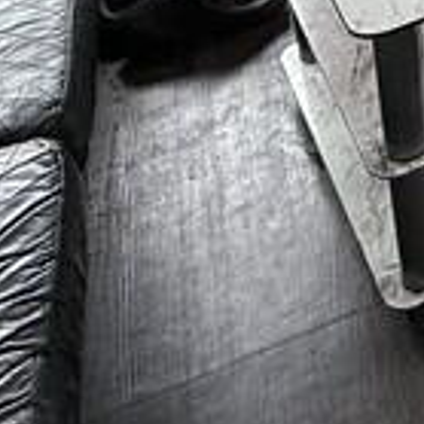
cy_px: -479
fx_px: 1261
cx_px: 918
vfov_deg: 14.8
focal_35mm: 91
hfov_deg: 14.7
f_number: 2.2
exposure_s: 1/99
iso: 80
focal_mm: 2.22
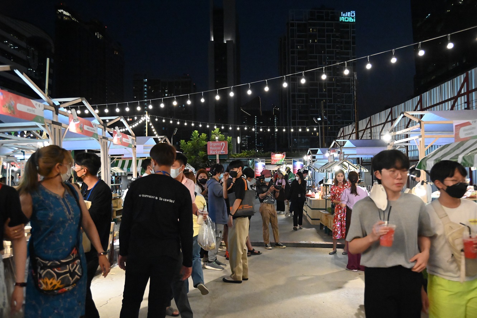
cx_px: 238
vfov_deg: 38.8
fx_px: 450
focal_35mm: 34
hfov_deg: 55.8
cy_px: 159
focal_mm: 34
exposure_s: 1/1000
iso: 25600
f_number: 4
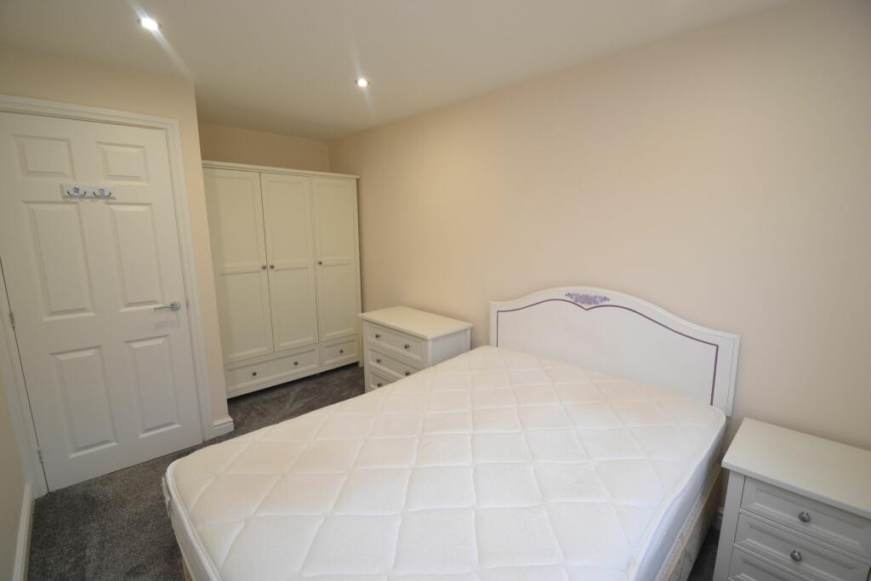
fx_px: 363
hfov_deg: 100.4
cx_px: 436
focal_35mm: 15
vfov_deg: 77.3
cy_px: 290
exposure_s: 1/60
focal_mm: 10
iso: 400
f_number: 4
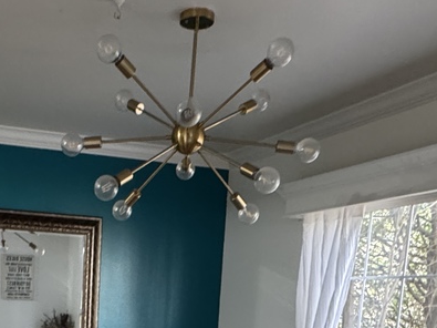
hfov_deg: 36.3
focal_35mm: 51
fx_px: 644
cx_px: 93
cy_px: 428
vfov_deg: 24.8
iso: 500
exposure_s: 1/60
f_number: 2.2
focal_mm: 2.22
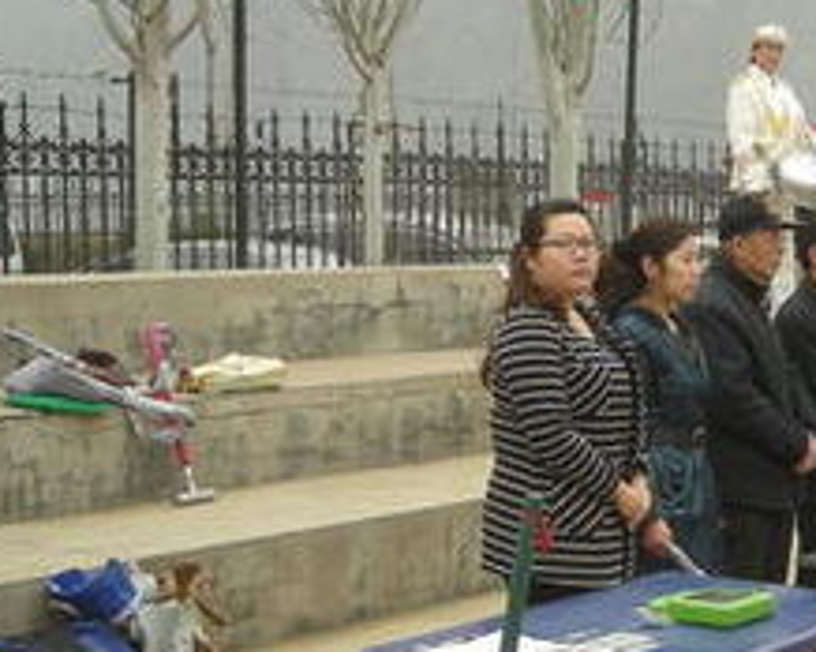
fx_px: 2268
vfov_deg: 16.3
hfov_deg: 19.8
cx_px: 797
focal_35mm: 94
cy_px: 292
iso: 50
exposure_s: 1/189
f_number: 2.8
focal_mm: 5.7
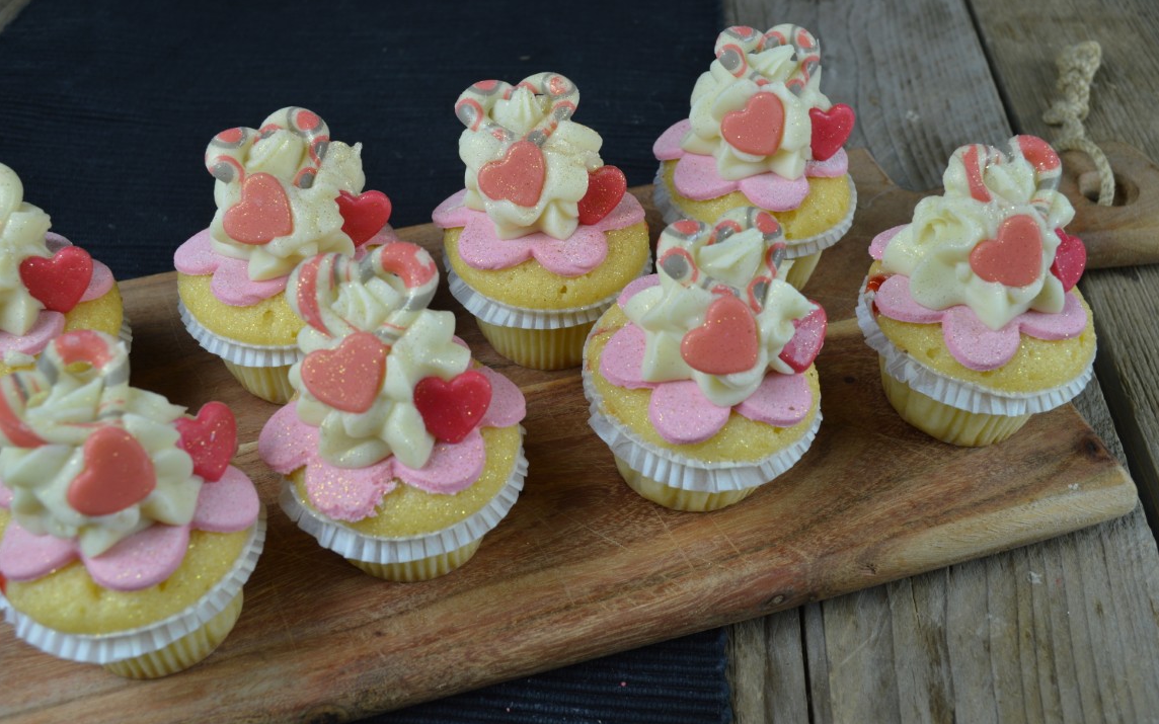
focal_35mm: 37
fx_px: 1169
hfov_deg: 52.7
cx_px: 584
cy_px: 352
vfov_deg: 34.4
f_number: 7.1
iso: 100
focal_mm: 24
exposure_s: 1/8
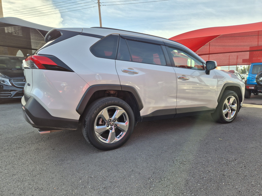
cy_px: 98
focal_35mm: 23
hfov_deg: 73.9
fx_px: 174
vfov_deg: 58.9
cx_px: 131
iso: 25
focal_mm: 5.4
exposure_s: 1/584
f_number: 1.8
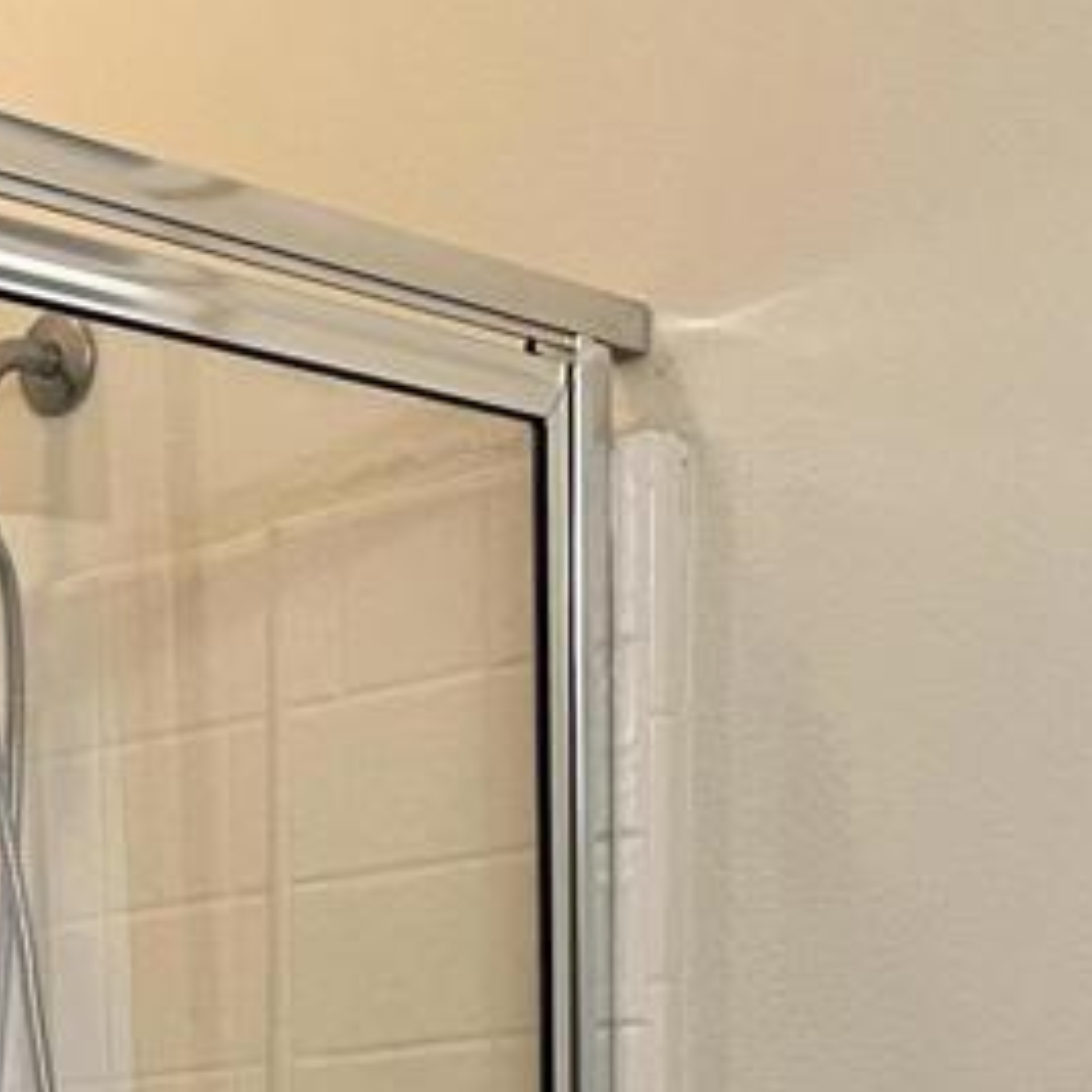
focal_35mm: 88
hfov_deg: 18.7
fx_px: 3141
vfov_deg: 16.3
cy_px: 2020
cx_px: -196
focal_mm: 5.7
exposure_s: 1/60
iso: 125
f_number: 1.5
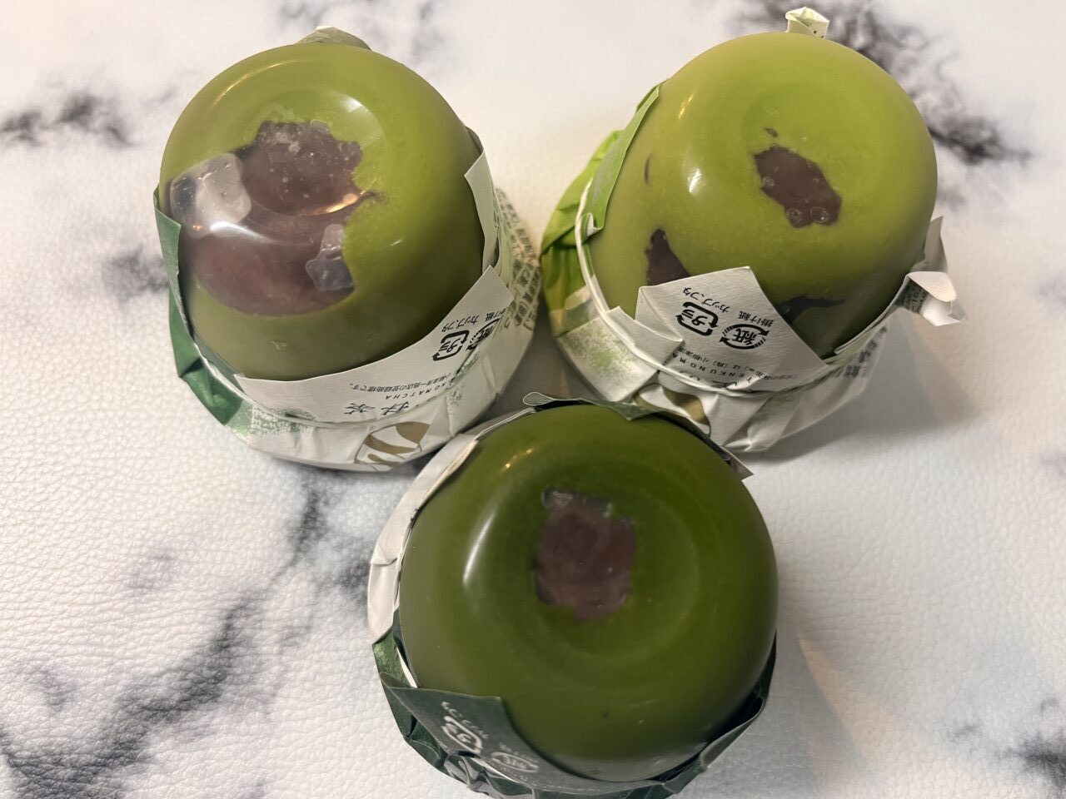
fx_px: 801
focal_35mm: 26
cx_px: 533
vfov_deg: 53.1
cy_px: 400
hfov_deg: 67.3
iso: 100
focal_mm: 5.1
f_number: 1.6
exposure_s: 1/50
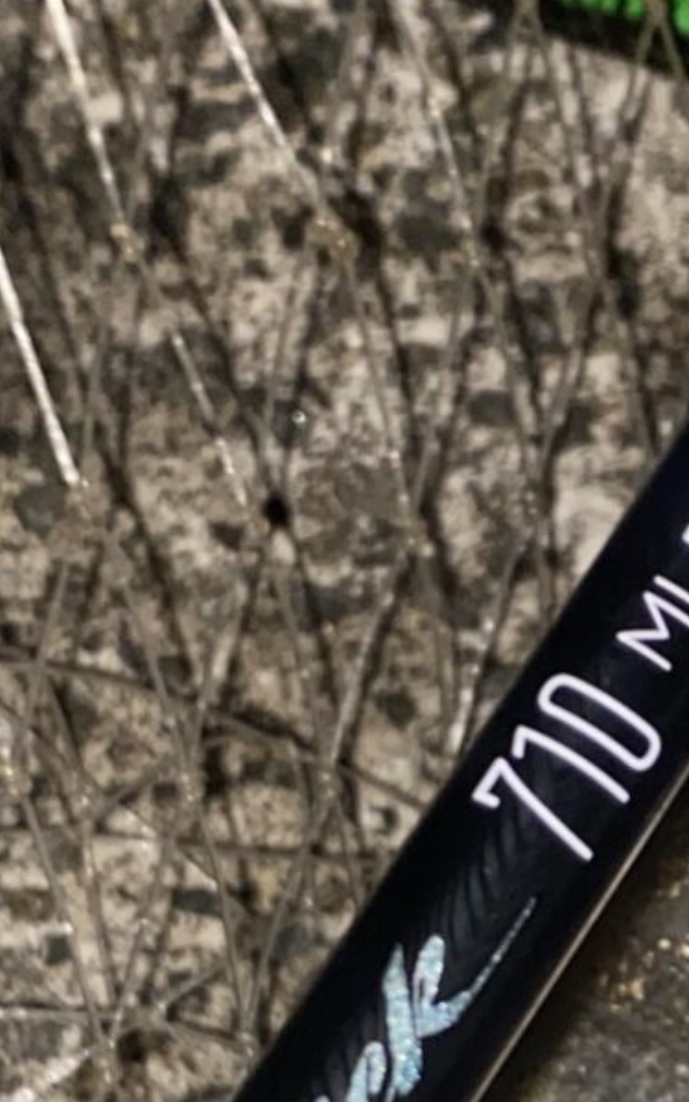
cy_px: 1108
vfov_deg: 17.3
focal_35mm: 118
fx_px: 3543
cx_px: 728
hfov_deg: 11.0
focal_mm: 4.25
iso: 32
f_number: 1.8
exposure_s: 1/43
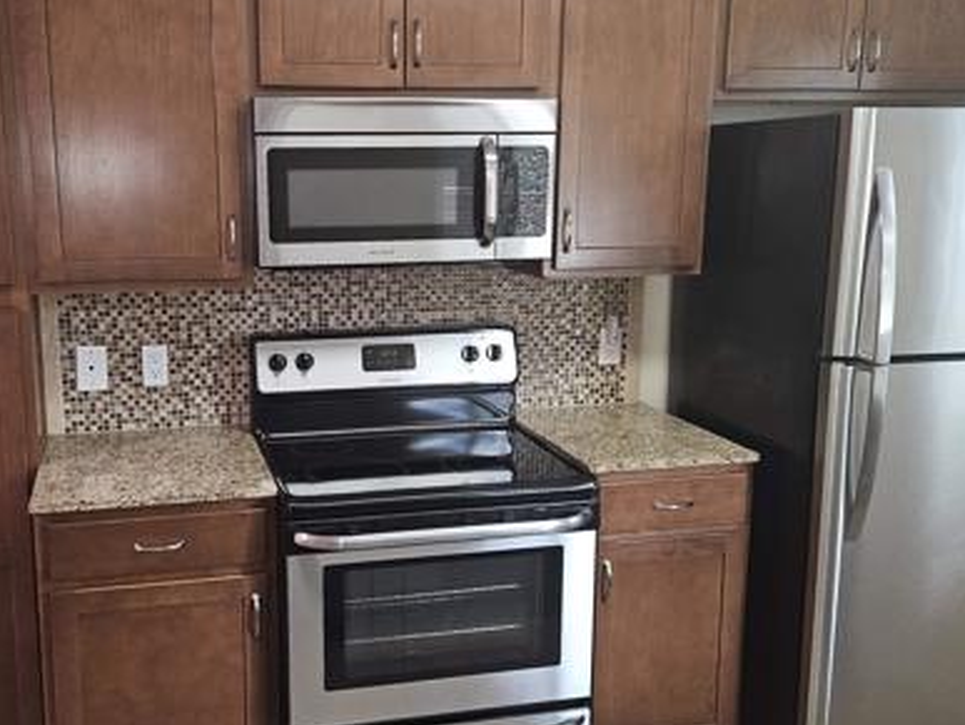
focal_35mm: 38
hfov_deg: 48.6
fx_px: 1060
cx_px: 374
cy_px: 374
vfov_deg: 37.8
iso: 100
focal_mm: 5.4
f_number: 1.8
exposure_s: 1/30
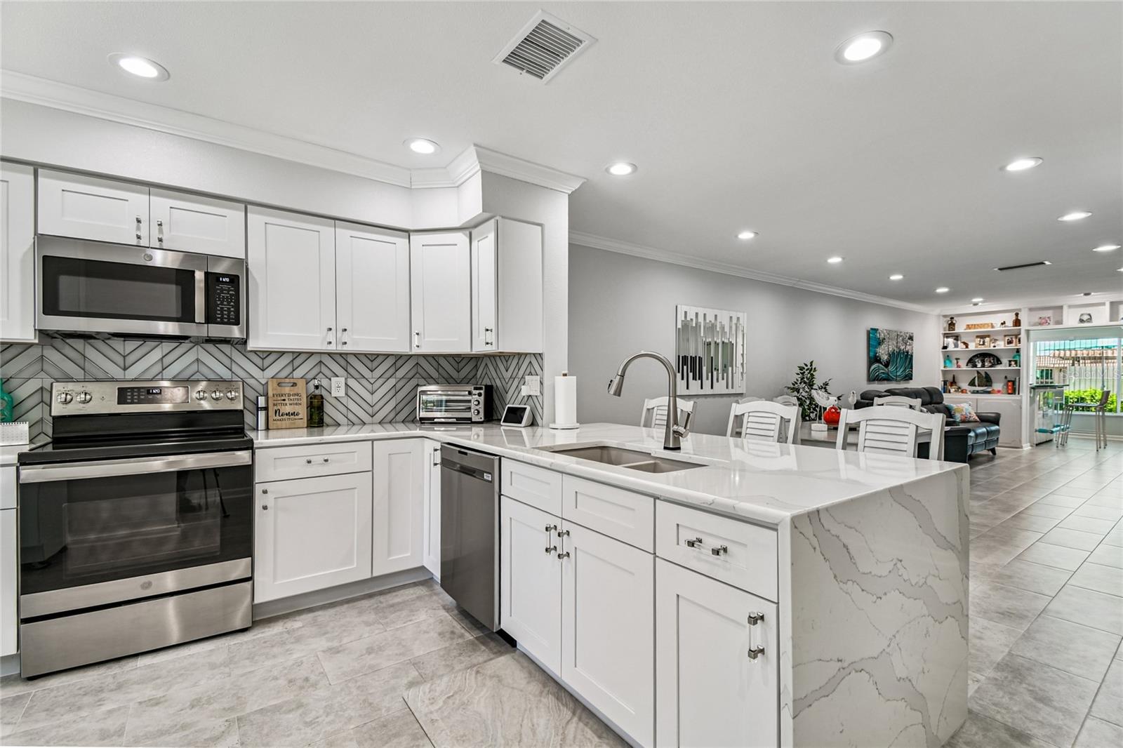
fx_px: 468
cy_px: 374
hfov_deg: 100.4
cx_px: 562
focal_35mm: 15
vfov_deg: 77.3
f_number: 7.1
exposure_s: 1/8
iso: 100
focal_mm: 10
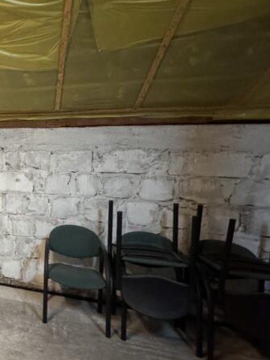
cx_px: -128
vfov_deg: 56.7
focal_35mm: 32
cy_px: 163
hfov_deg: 29.1
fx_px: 333
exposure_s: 1/50
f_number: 2.2
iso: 1250
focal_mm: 2.22
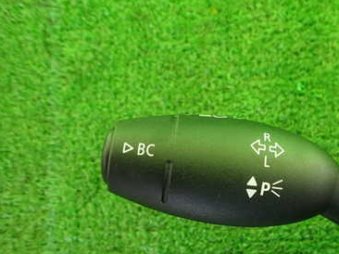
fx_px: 401
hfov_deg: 43.4
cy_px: 174
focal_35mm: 41
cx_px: 277
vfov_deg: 34.7
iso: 125
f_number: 2
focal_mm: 4.5
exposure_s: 1/60
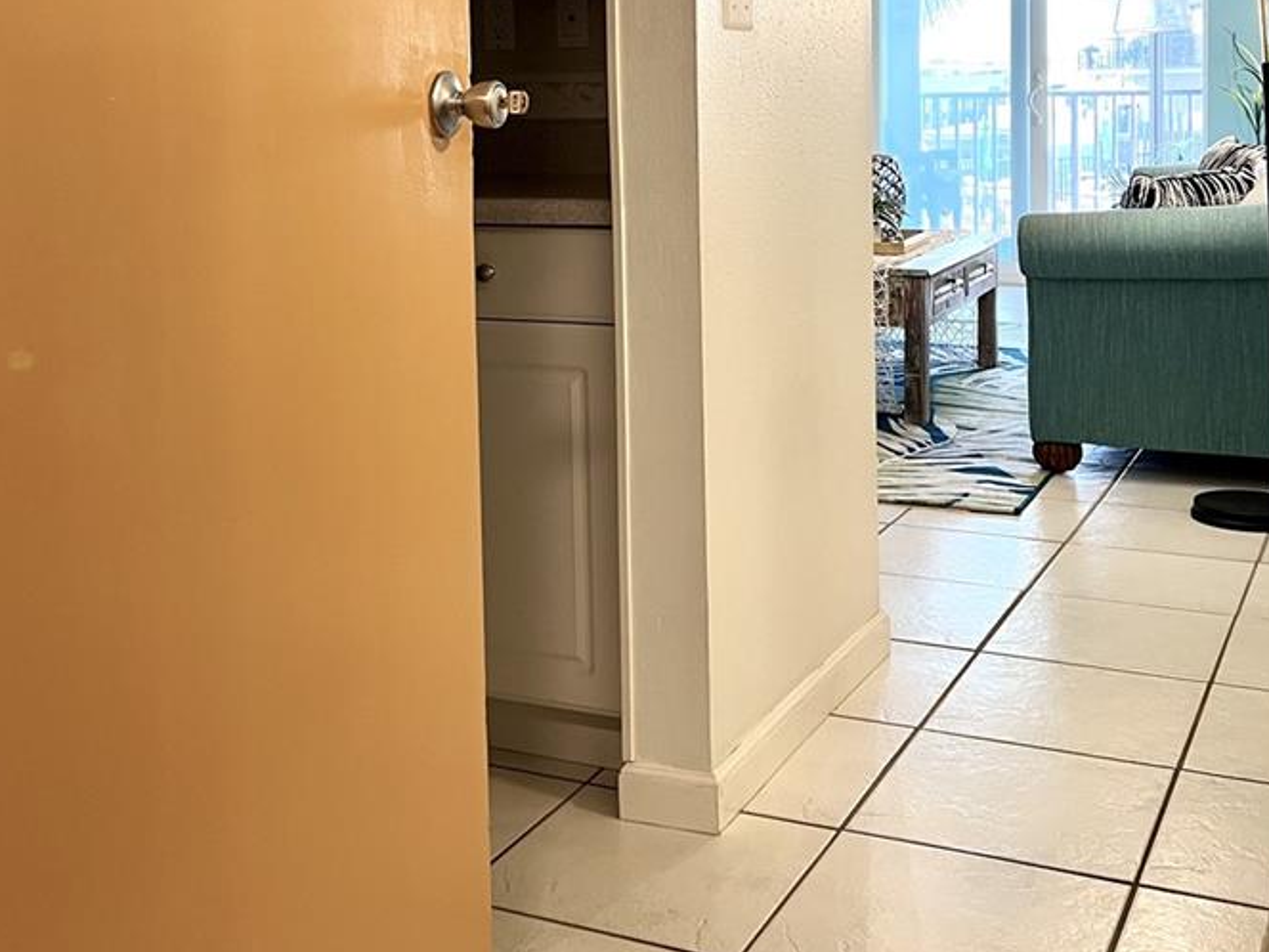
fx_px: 1723
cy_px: 159
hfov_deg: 40.4
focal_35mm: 47
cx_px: 592
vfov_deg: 30.0
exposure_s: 1/60
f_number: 1.5
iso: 125
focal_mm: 5.7
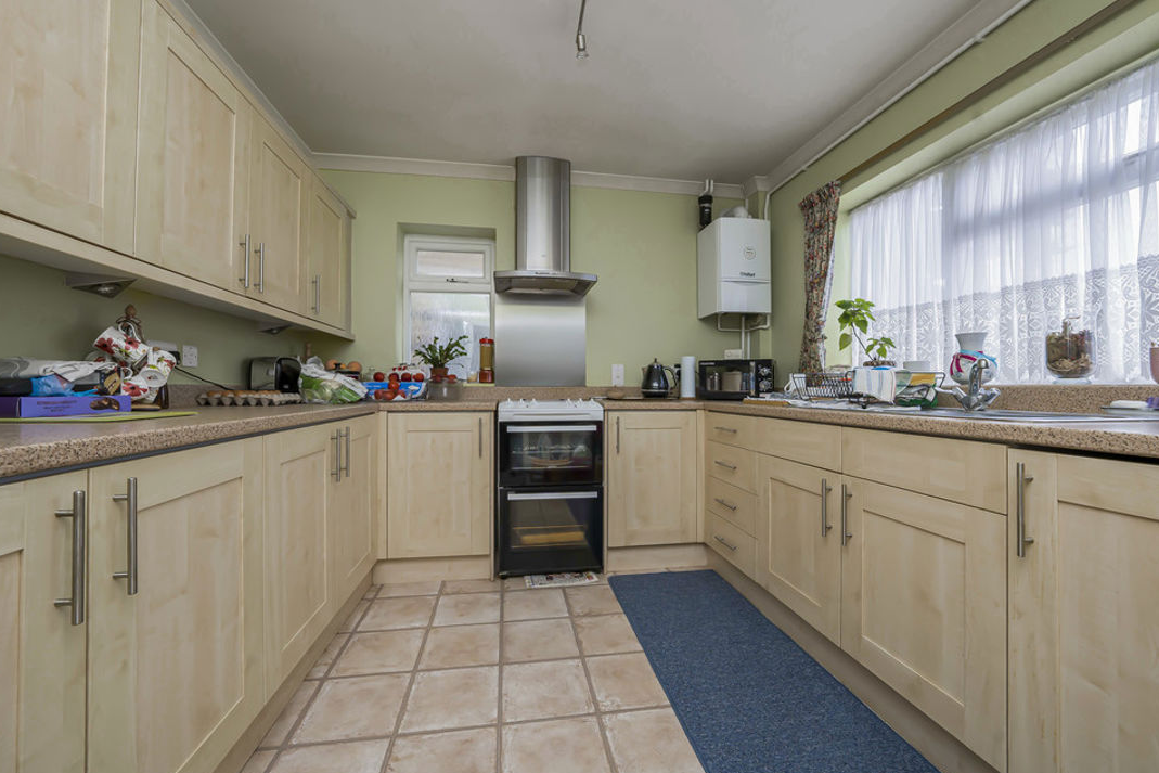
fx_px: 451
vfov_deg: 81.1
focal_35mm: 14
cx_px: 583
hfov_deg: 104.2
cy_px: 364
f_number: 9
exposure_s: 1/15
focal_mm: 13
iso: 320
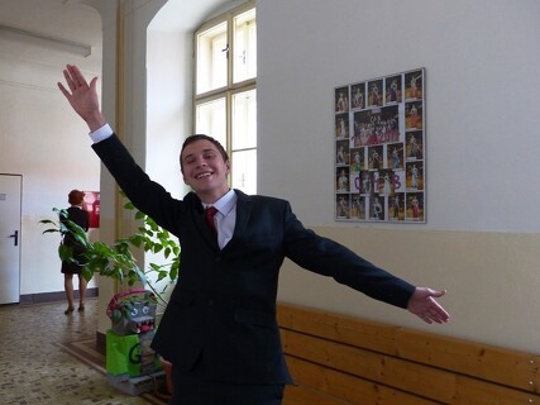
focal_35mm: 30
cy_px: 202
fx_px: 468
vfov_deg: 46.8
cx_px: 270
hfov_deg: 60.0
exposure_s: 1/60
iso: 250
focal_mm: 5.5
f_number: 2.8
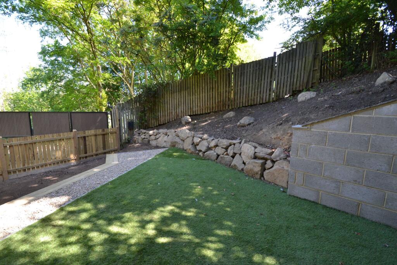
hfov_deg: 100.4
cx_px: 198
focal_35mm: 15
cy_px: 132
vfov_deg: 77.3
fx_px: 165
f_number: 5.6
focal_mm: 10
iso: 400
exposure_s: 1/125
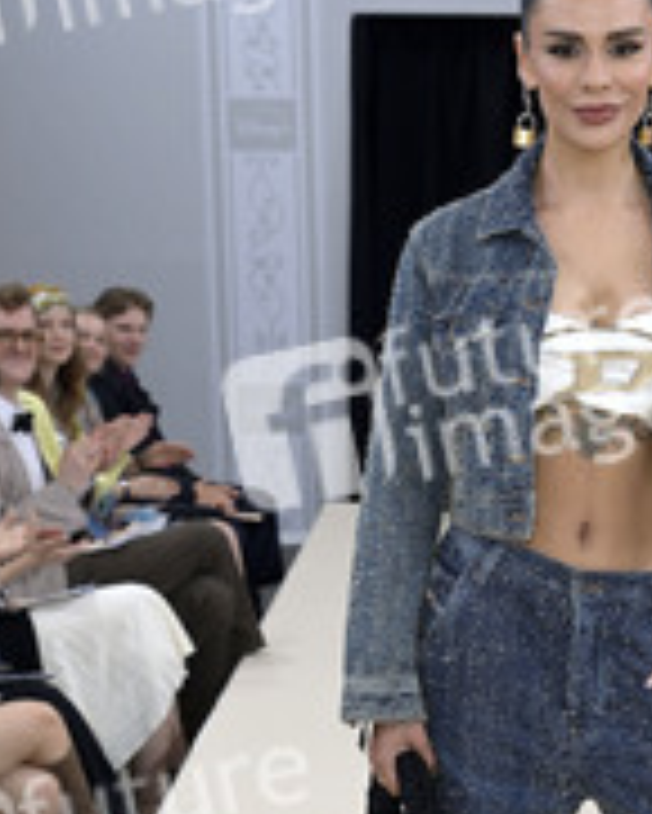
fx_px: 2747
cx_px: 585
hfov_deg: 13.4
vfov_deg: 16.7
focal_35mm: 114
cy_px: 630
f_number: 5.6
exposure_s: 1/250
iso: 500
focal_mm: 55
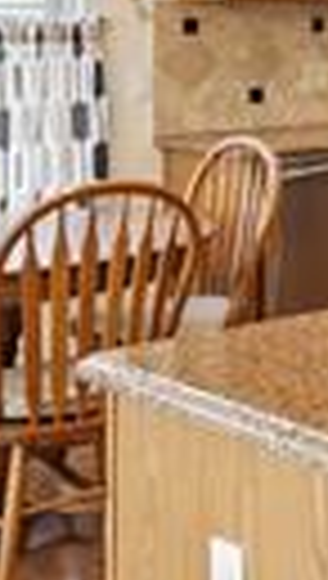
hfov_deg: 12.3
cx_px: 728
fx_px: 1277
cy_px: 31
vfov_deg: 24.6
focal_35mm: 83
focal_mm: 16
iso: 500
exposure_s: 1/8
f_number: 7.1
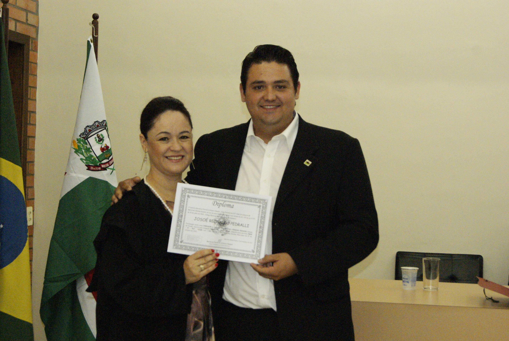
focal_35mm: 68
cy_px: 170
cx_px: 254
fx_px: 955
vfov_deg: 20.2
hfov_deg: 29.8
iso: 3200
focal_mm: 45
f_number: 6.3
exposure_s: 1/125
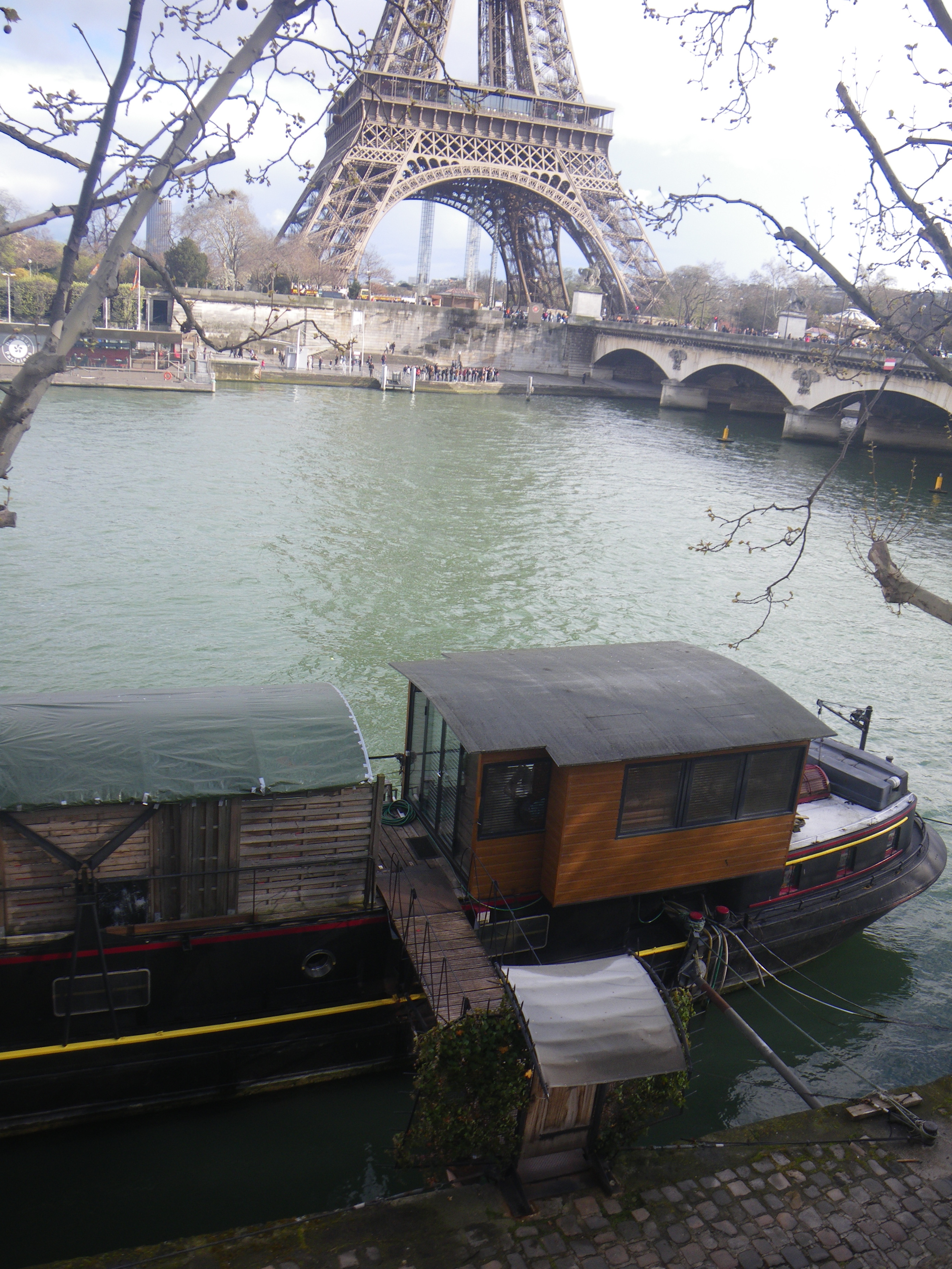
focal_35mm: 28
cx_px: 476
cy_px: 634
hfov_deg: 49.7
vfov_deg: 63.4
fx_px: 1027
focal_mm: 5
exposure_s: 1/160
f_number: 3.5
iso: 50
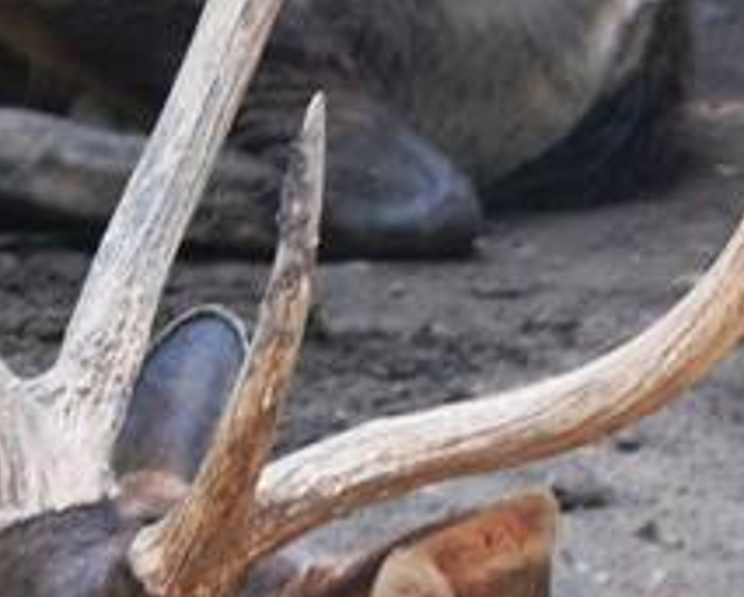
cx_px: 136
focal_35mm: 1005
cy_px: 442
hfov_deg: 1.9
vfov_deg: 1.5
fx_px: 22150
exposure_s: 1/160
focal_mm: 95
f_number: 4.2
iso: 200
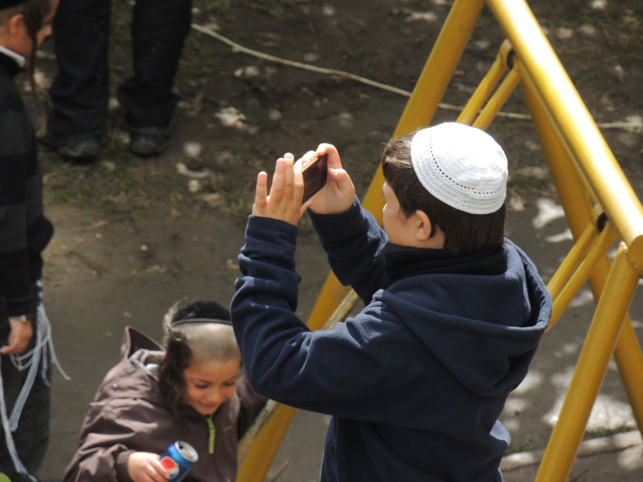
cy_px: 241
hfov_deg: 3.6
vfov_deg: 2.7
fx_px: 10216
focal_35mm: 550
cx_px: 322
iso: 320
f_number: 4.9
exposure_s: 1/800
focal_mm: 98.1
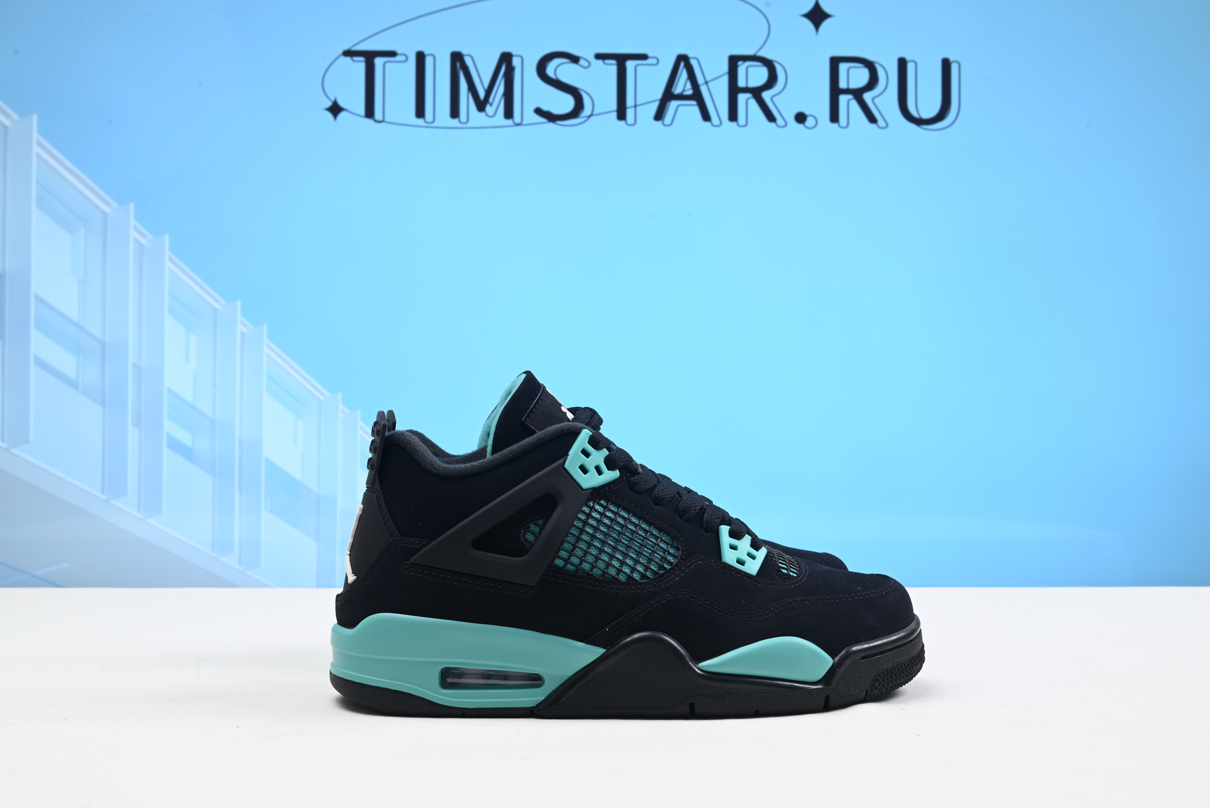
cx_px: 605
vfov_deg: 34.2
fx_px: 1311
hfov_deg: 49.5
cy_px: 404
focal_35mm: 39
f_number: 16
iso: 100
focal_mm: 39
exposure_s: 1/2
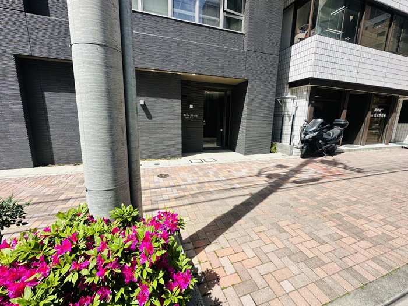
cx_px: 204
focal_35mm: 14
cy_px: 153
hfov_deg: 102.1
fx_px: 165
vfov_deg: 85.7
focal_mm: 2.22
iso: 50
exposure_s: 1/1490
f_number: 2.2
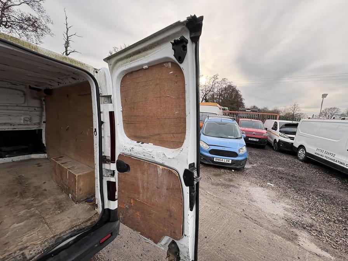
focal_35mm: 14
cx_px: 174
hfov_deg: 102.1
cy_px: 130
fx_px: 141
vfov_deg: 85.7
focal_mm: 2.22
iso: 40
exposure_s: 1/273
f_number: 2.2
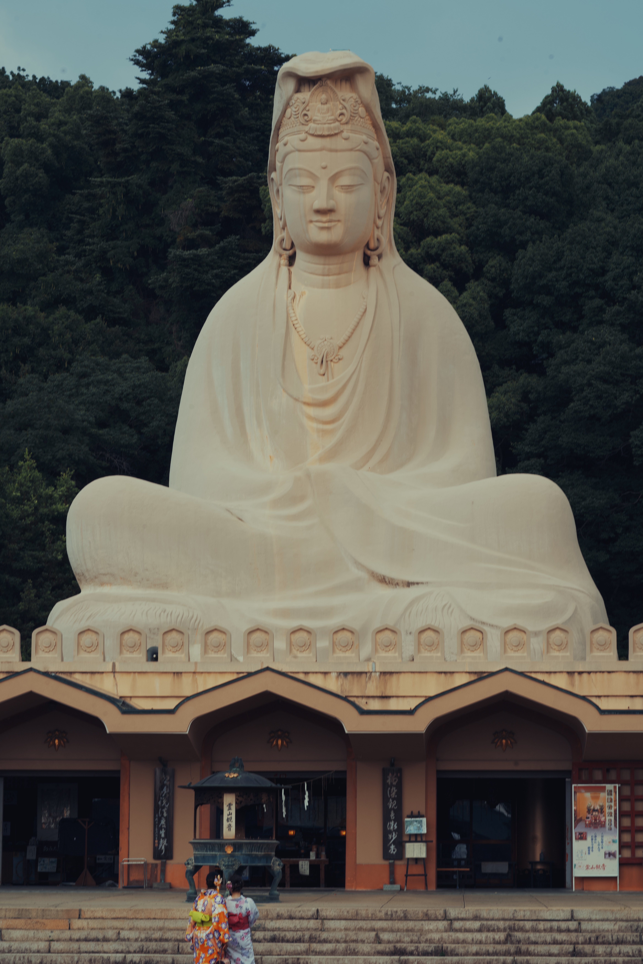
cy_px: 482
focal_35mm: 90
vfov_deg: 22.6
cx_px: 322
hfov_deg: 15.2
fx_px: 2411
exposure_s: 1/30
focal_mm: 90
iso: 80
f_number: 16
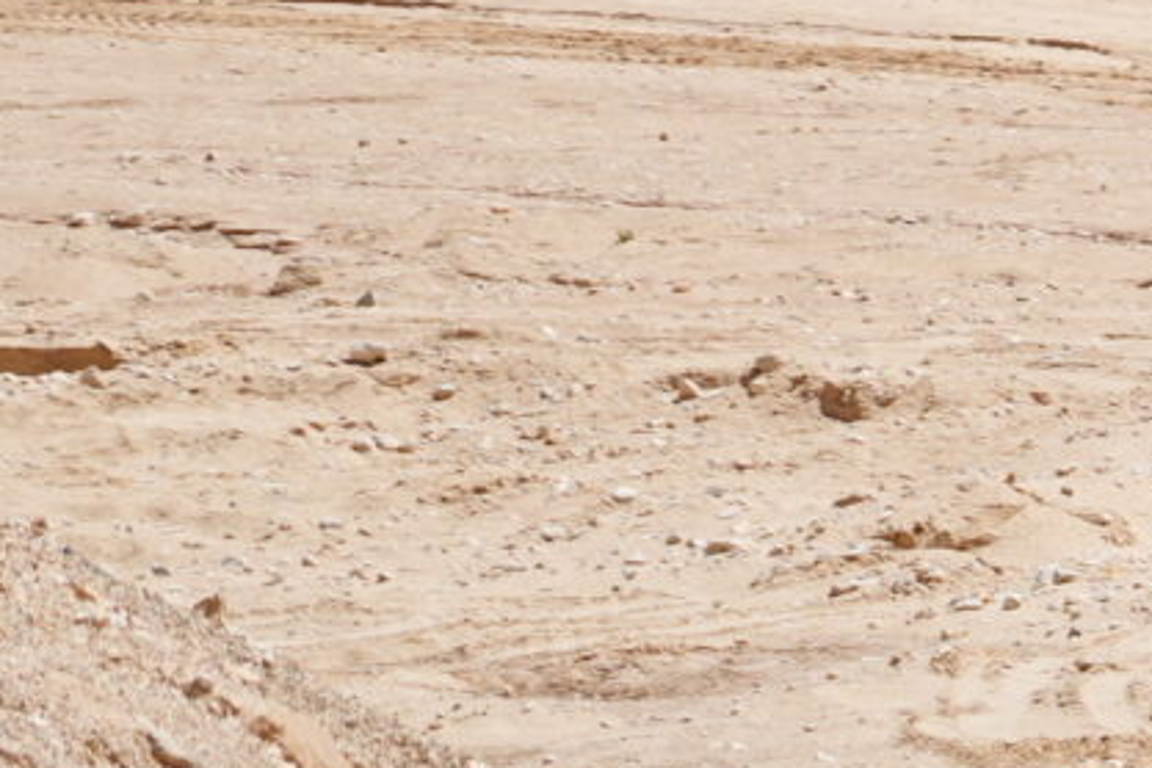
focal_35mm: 644
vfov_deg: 2.1
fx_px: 20606
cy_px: -1391
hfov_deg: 3.2
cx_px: 2873
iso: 160
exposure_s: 1/1600
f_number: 4.5
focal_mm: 105
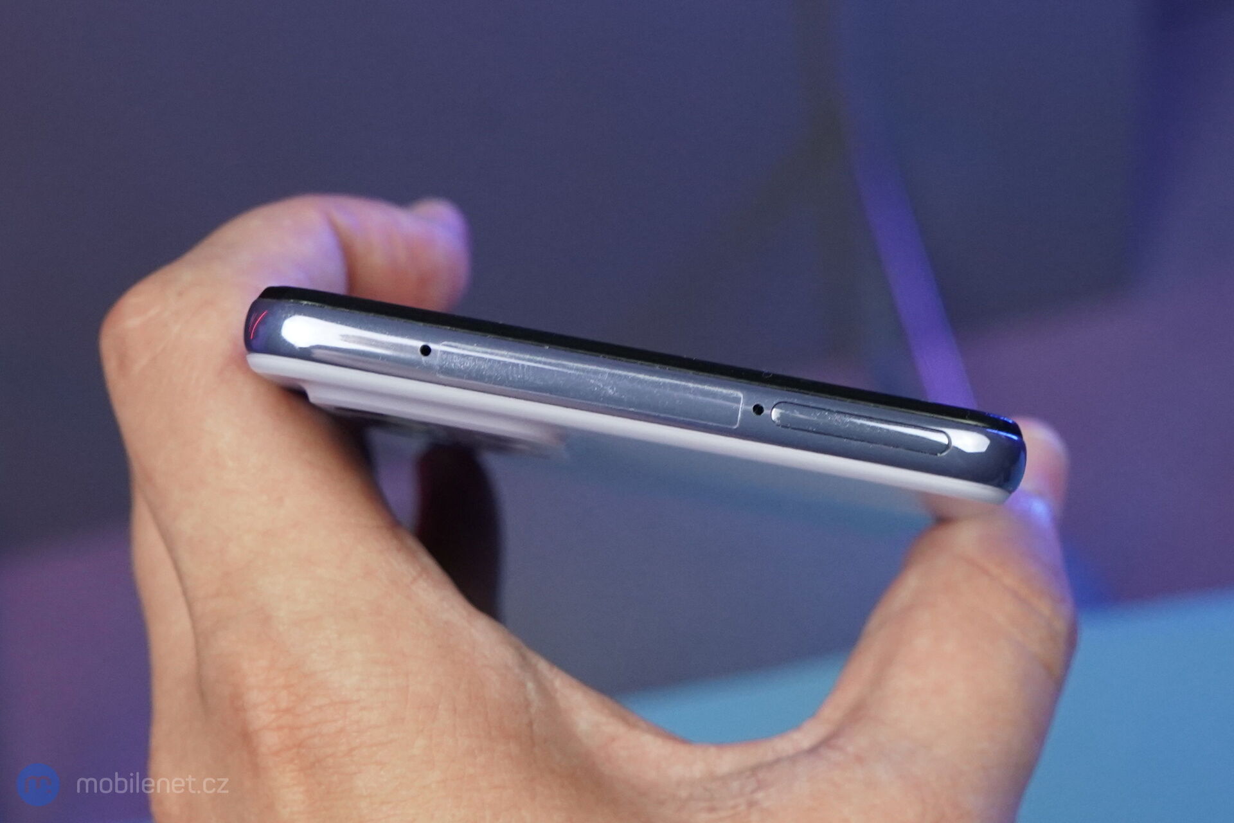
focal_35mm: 37
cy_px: 412
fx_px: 1268
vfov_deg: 35.9
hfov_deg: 51.9
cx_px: 617
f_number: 7.1
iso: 2500
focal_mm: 37
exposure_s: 1/200
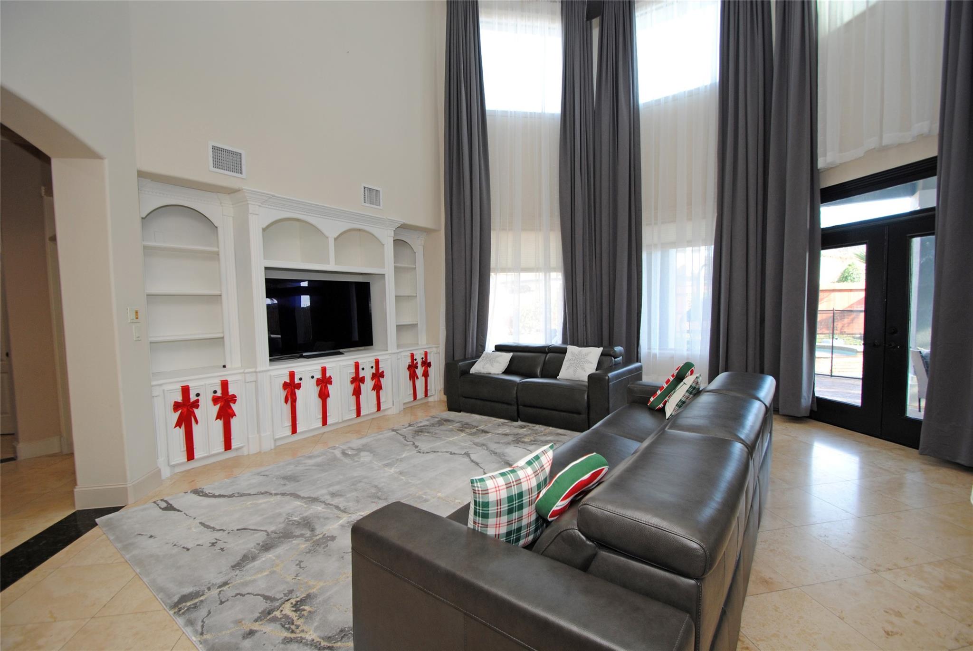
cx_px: 486
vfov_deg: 77.5
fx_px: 406
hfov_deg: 100.3
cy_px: 326
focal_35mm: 15
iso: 200
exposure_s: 1/60
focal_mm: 10
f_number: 4
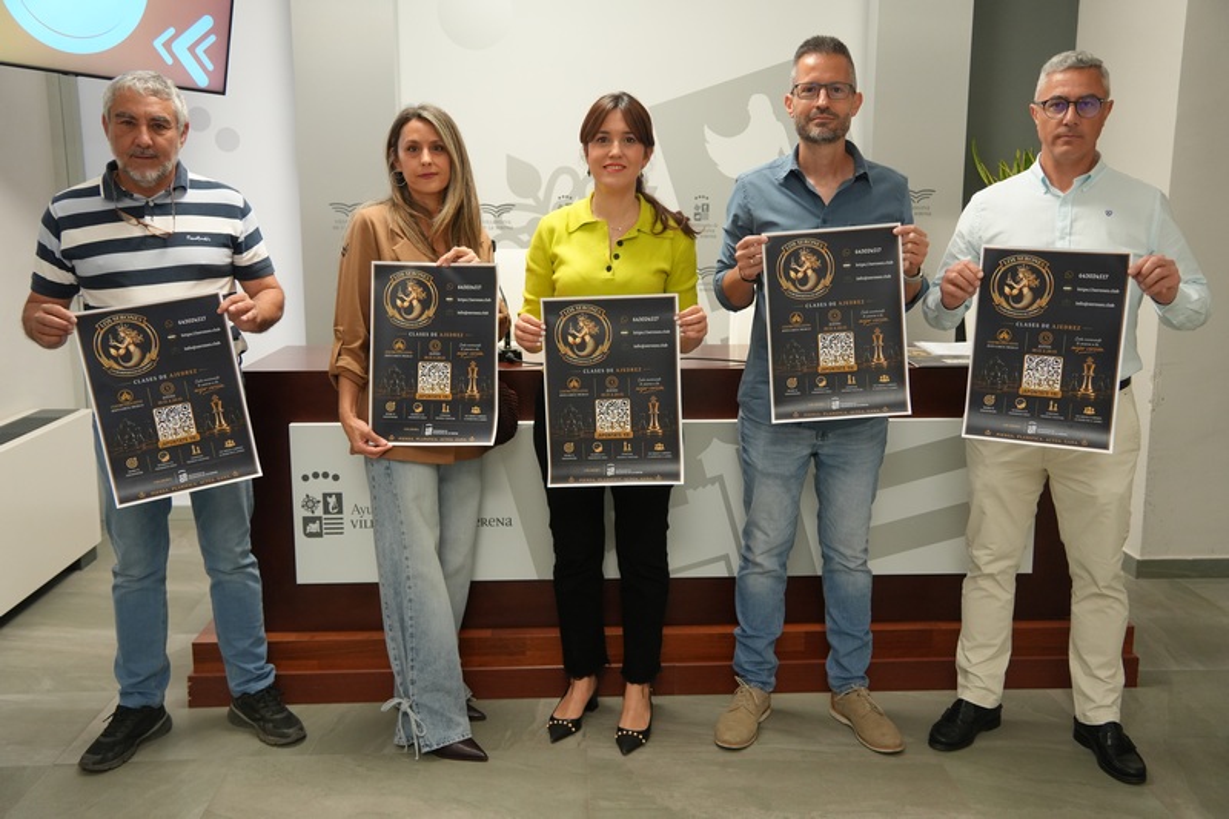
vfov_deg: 42.3
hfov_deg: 60.3
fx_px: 1058
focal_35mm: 31
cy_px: 410
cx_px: 614
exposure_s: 1/160
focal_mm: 31
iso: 2000
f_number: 4
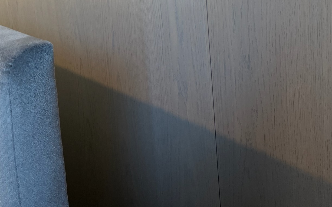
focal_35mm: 46
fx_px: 416
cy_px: -11
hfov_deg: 43.4
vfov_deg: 26.2
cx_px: 152
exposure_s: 1/60
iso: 125
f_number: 1.6
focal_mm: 5.1
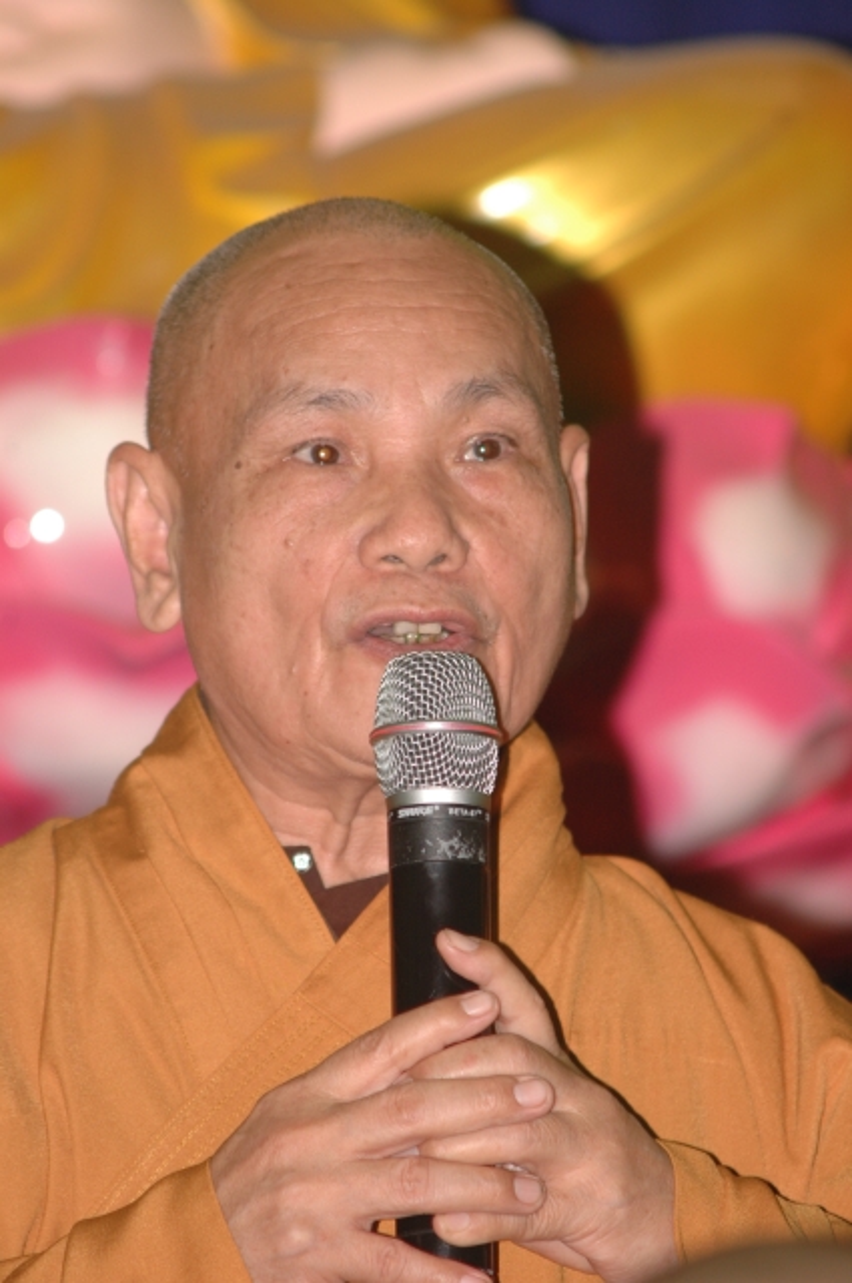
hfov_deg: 3.0
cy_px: 642
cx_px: 426
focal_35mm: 450
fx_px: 16017
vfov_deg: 4.6
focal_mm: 300
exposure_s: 1/60
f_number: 5.6
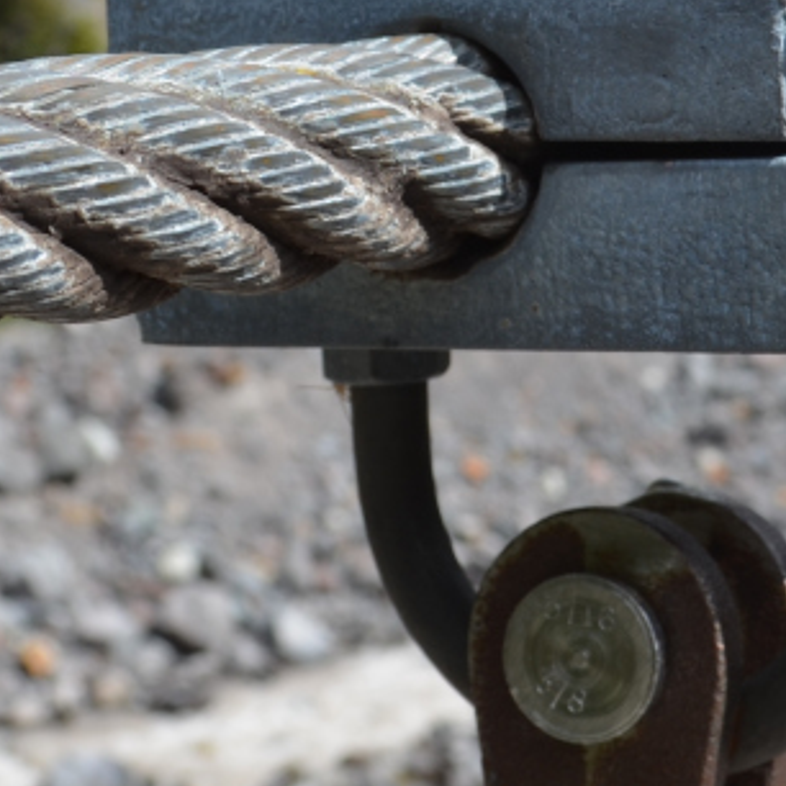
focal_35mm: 123
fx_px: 3160
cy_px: 188
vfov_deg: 14.1
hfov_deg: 14.1
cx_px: 601
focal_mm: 24
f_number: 8
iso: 110
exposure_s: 1/250
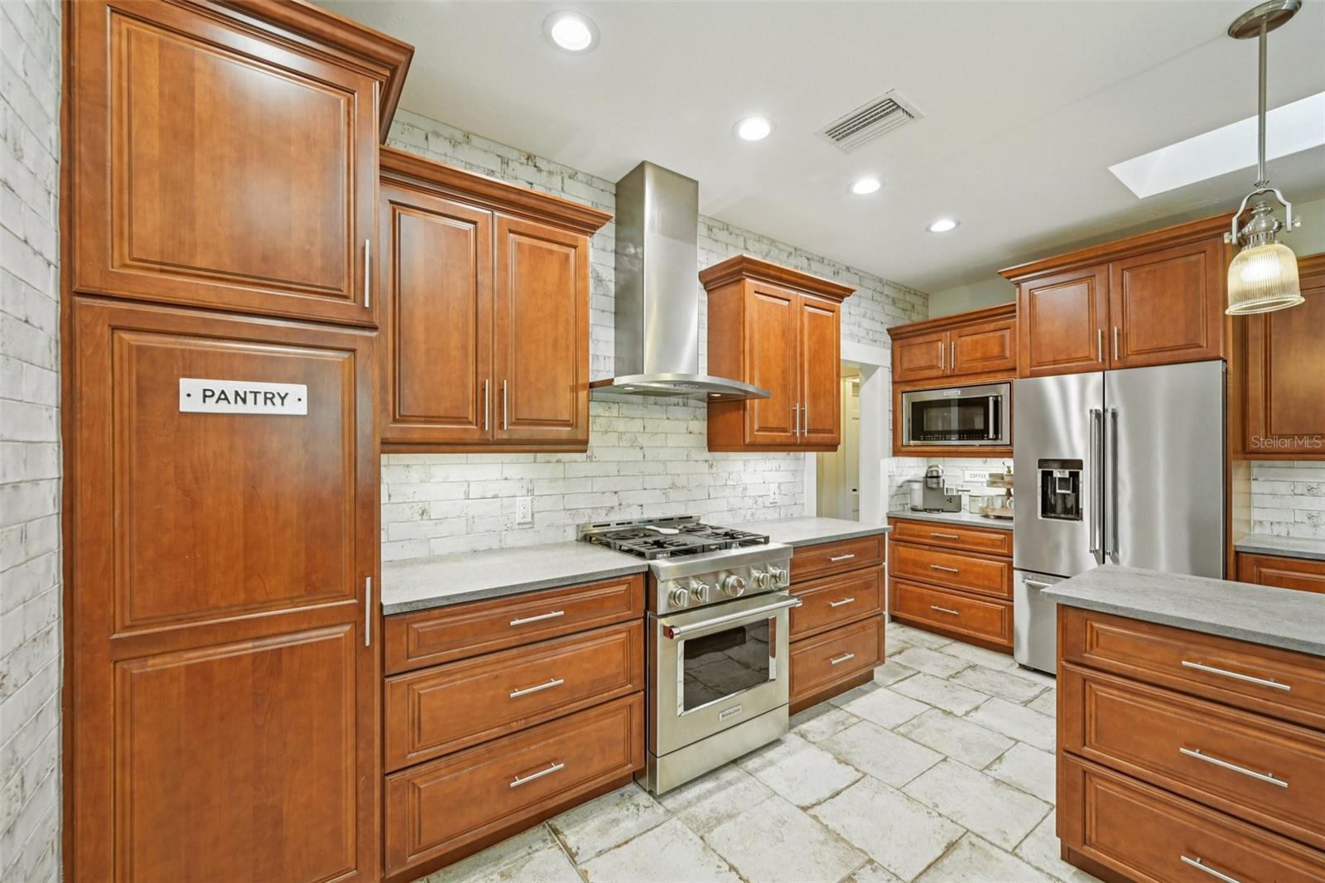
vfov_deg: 81.2
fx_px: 515
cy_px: 442
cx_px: 662
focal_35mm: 14
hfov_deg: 104.3
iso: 400
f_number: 8
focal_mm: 14
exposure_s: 1/13
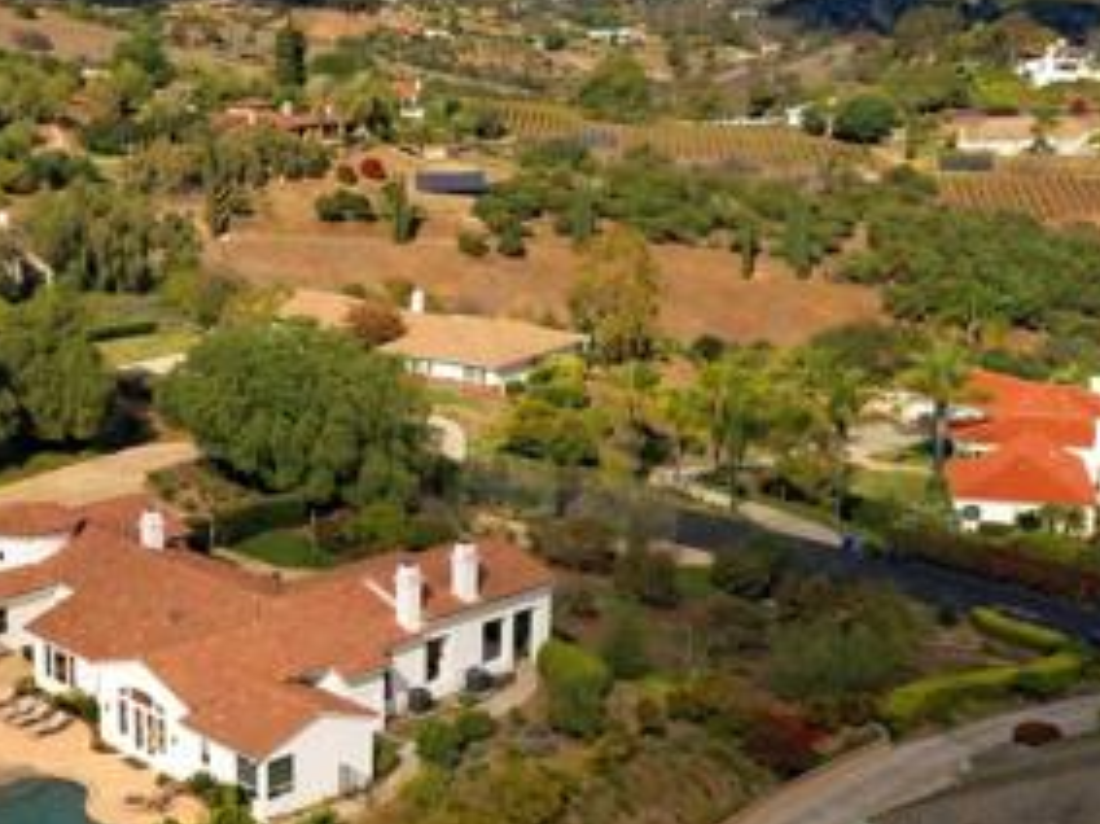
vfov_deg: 24.0
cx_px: 148
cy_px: 429
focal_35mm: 61
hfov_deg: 30.5
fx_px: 1938
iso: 1600
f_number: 5.6
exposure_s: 1/400
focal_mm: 10.26
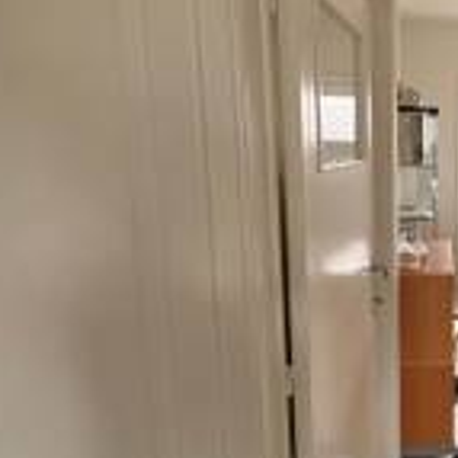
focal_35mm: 37
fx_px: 554
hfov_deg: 38.2
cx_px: 490
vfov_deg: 44.9
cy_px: 242
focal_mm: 2.22
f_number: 2.2
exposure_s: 1/60
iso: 500
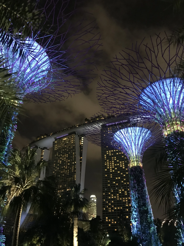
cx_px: 92
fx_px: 198
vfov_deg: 63.4
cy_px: 123
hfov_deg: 49.7
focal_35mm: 28
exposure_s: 1/4
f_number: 1.8
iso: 125
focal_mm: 3.99
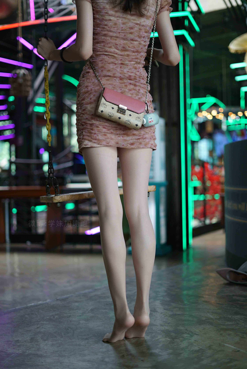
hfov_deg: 27.0
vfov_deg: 39.6
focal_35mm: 50
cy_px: 184
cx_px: 124
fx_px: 514
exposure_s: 1/50
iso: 200
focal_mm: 50
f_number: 1.8
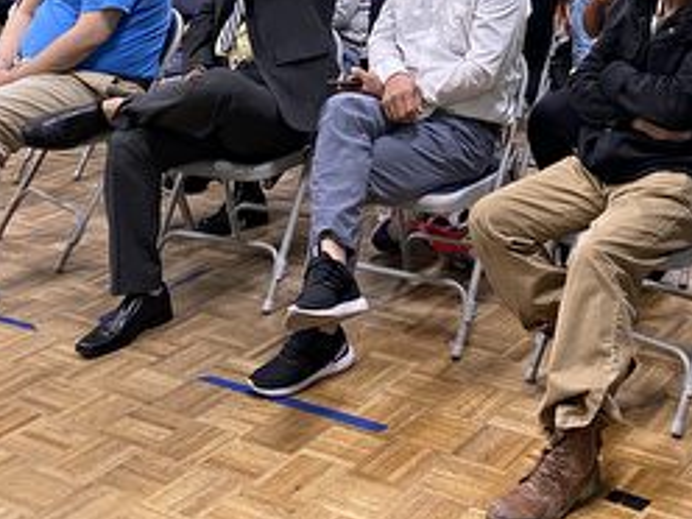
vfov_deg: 21.8
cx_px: 555
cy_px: -81
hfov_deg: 30.0
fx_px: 1259
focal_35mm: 63
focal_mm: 4.25
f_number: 1.8
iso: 200
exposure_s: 1/60
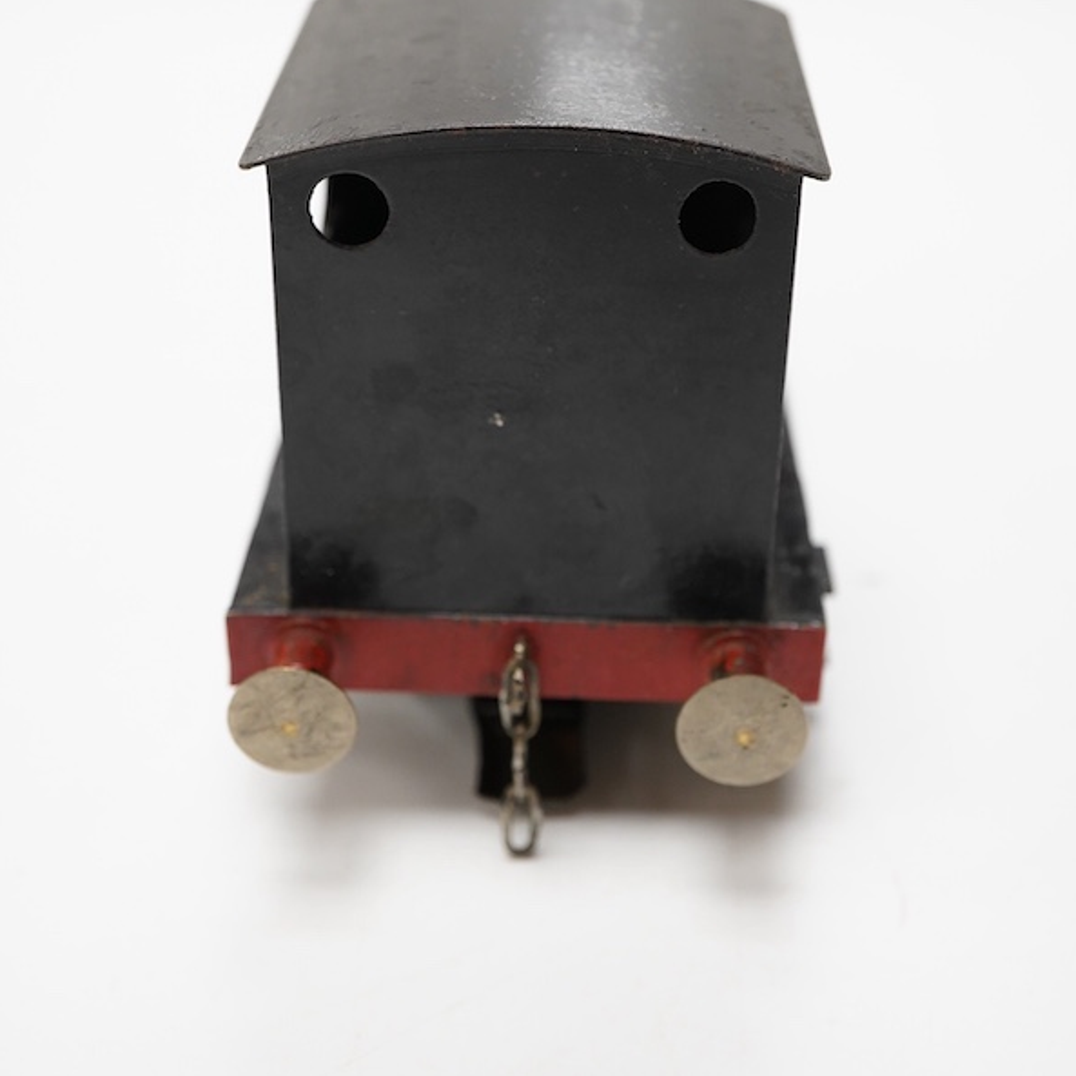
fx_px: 2040
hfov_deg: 29.6
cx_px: 535
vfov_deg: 29.5
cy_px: 452
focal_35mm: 58
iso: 1250
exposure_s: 1/125
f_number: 8
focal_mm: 30
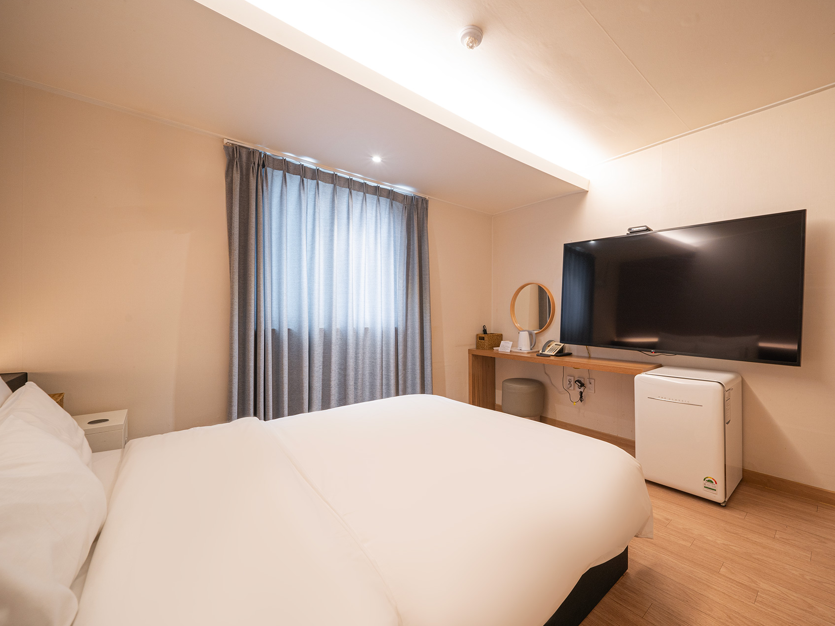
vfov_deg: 85.7
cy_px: 315
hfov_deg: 101.7
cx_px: 458
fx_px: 338
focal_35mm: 14
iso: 160
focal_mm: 12
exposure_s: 1
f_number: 10
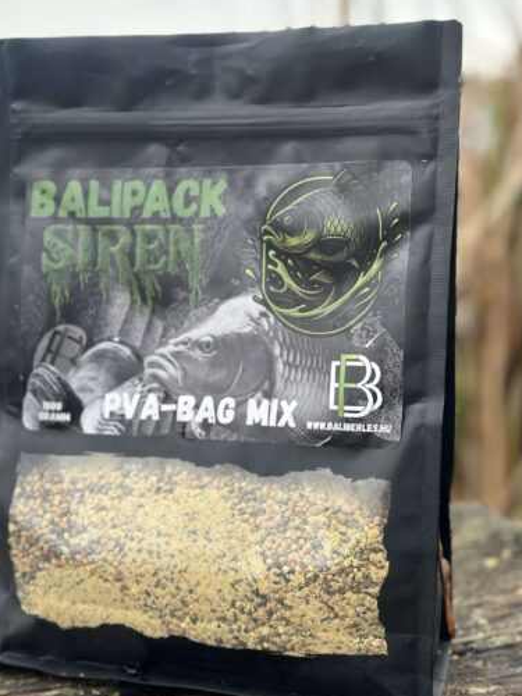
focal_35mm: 55
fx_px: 1106
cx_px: 231
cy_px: 347
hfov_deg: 26.5
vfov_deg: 34.9
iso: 80
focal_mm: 6.86
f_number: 1.78
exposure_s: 1/195
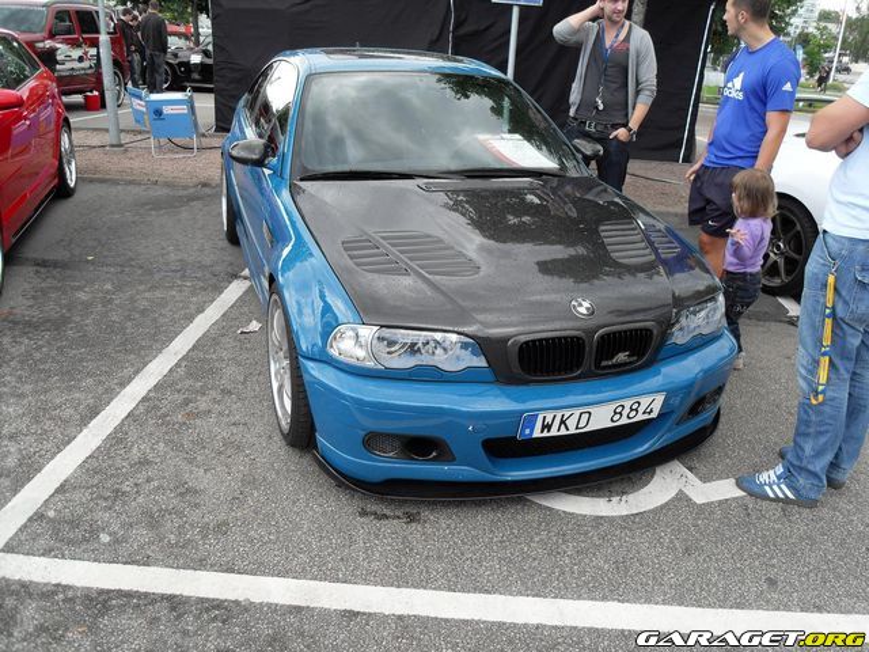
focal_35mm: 28
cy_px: 326
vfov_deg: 49.7
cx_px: 434
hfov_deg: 63.4
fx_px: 703
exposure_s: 1/125
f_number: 2.8
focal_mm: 6
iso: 80
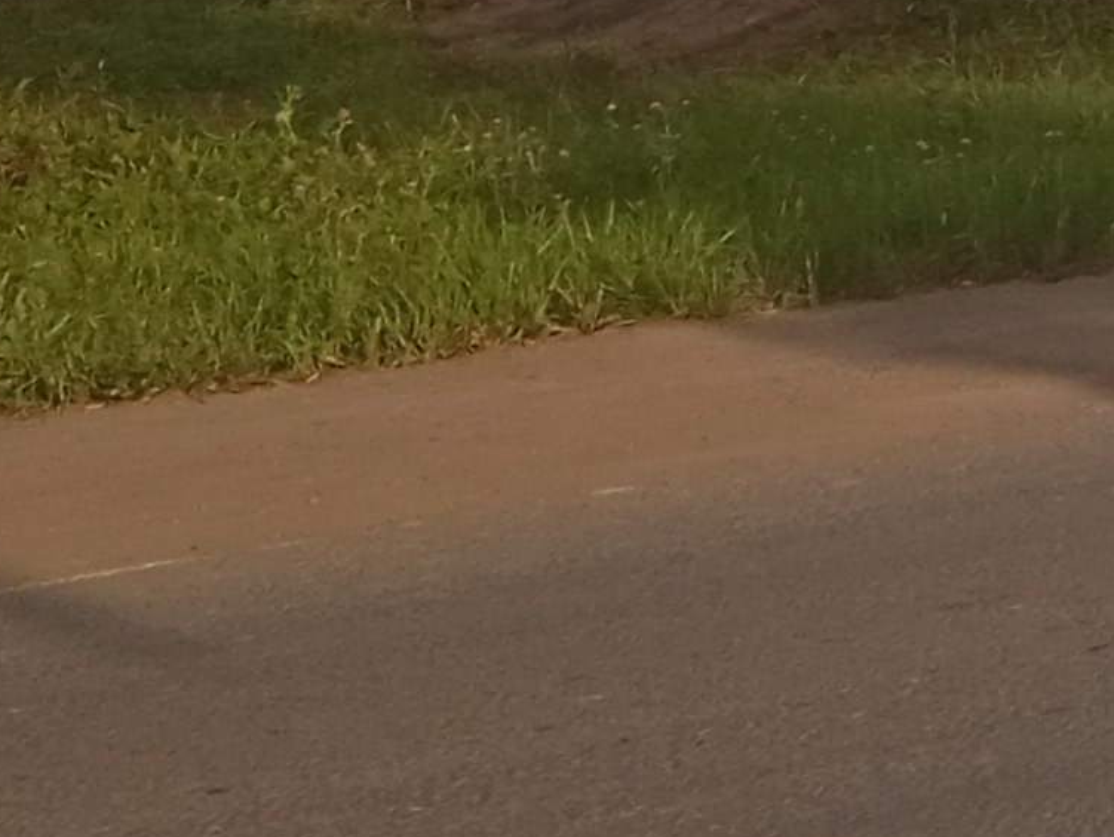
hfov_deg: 11.2
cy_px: -864
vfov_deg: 9.0
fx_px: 4991
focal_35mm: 155
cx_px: 2422
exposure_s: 1/647
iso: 100
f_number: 2.2
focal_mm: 3.43
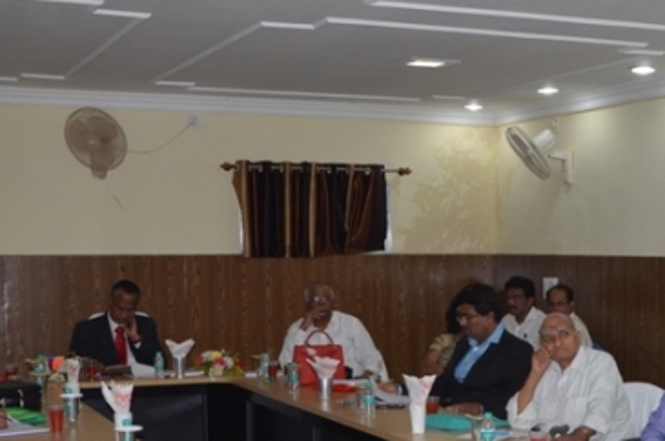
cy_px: 375
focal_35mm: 79
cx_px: 559
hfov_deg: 25.2
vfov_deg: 17.0
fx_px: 1457
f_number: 6.3
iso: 640
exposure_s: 1/125
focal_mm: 24
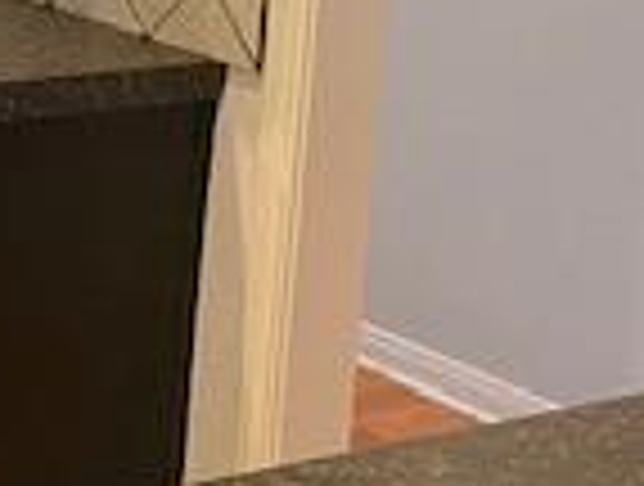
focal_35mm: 116
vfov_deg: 12.7
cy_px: 27
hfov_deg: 14.9
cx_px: -495
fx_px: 2164
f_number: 1.8
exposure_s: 1/60
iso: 320
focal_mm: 4.25
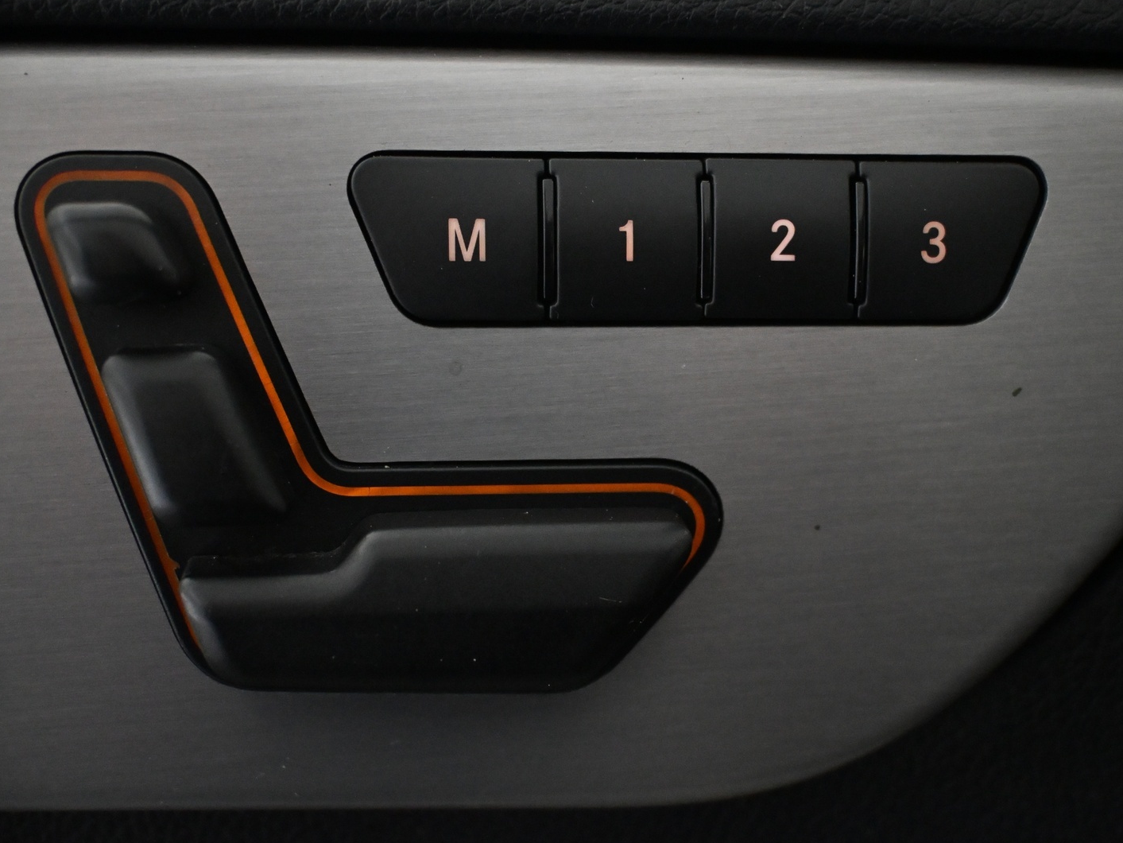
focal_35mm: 44
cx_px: 623
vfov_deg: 33.0
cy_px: 424
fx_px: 1422
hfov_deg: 43.0
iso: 5600
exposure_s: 1/125
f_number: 4.5
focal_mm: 26.5
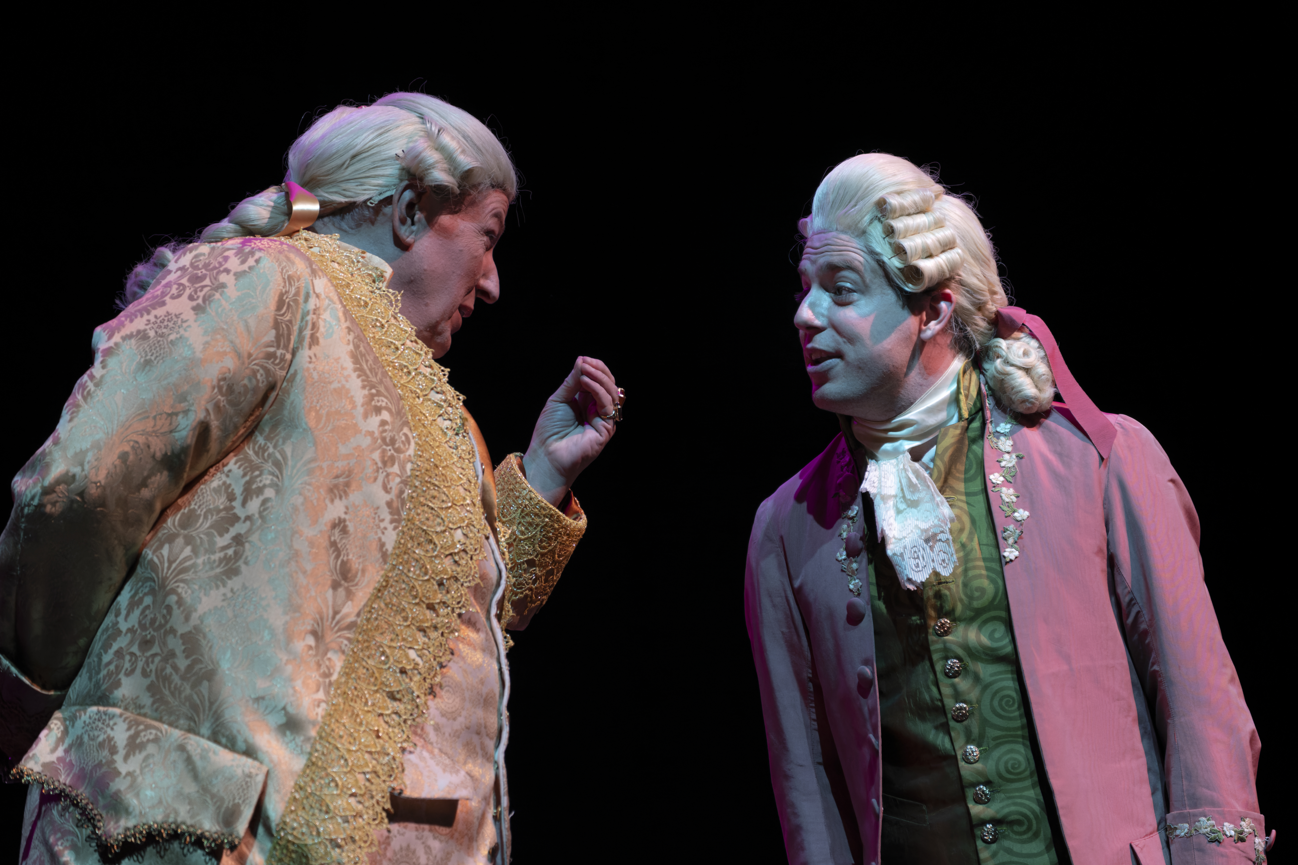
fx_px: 5156
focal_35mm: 143
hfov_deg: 14.3
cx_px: 649
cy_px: 432
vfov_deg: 9.6
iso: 2500
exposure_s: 1/160
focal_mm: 95
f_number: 4
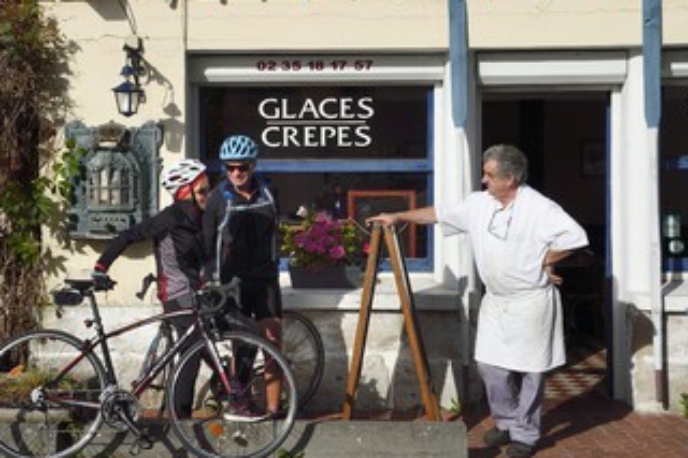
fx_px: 1203
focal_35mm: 63
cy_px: 178
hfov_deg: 31.9
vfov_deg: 21.5
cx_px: 299
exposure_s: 1/320
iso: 200
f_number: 14
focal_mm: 48
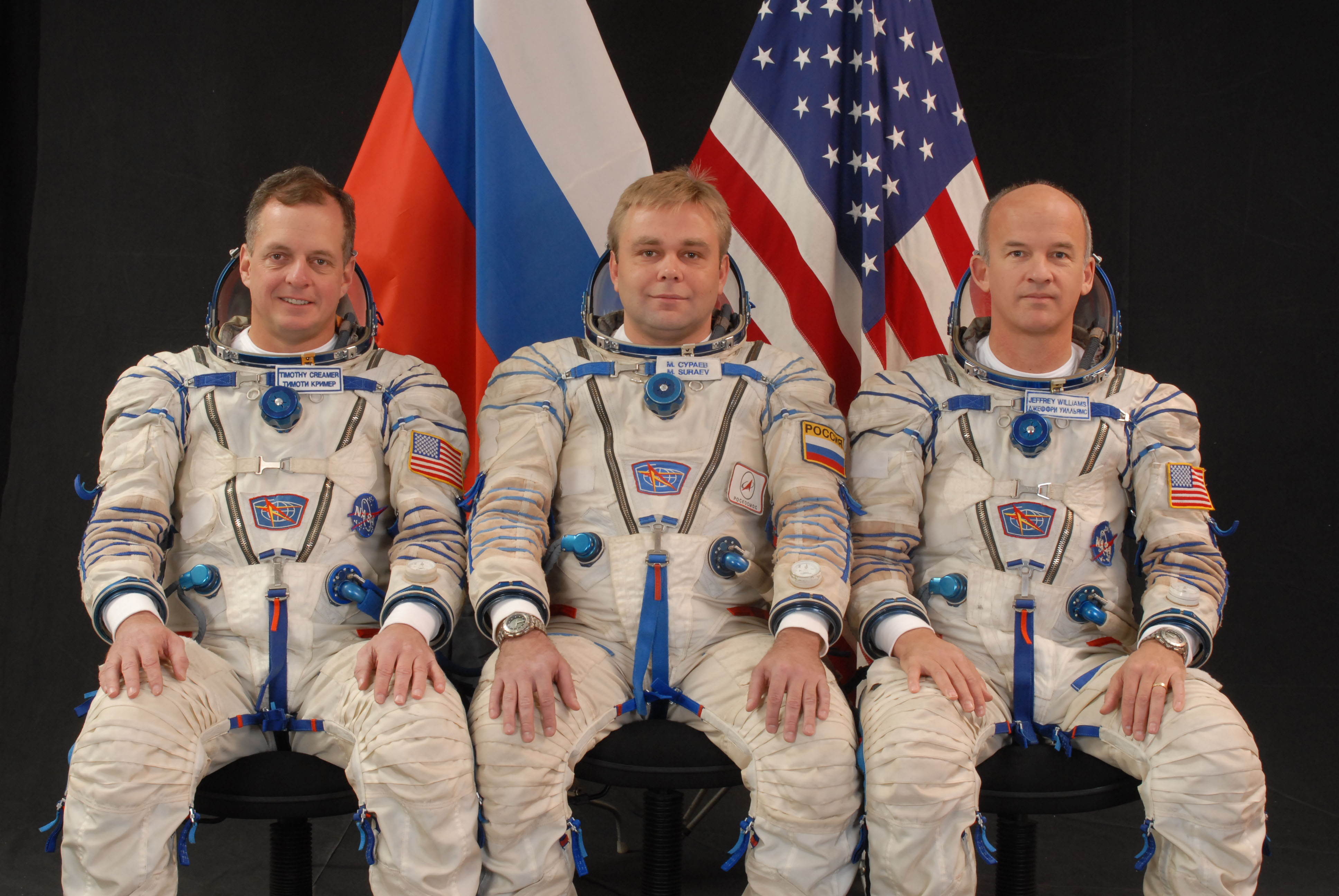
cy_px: 448
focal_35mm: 52
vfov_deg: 25.8
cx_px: 670
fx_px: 1955
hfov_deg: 37.8
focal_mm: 35
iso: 400
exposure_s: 1/60
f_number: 11
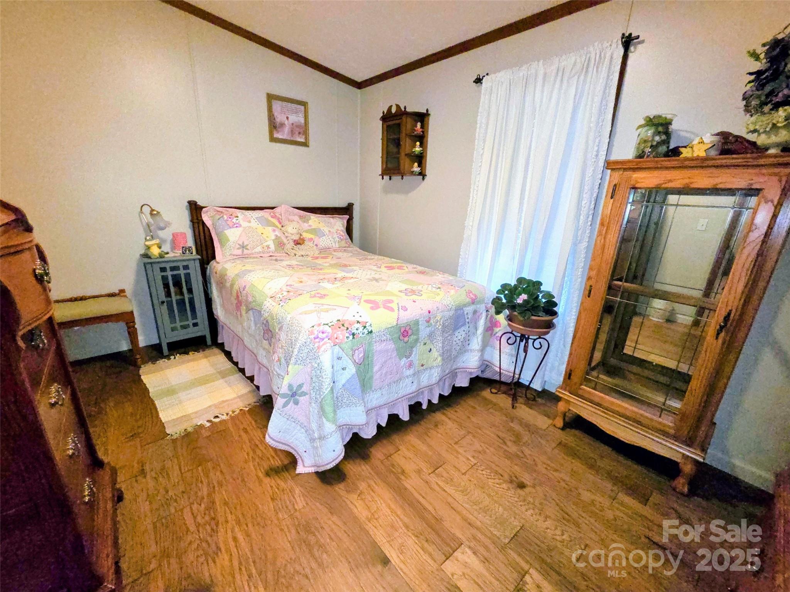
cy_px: 296
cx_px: 395
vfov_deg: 89.9
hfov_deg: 106.2
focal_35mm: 13
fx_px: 297
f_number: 2.2
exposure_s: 1/60
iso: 320
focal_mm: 2.2
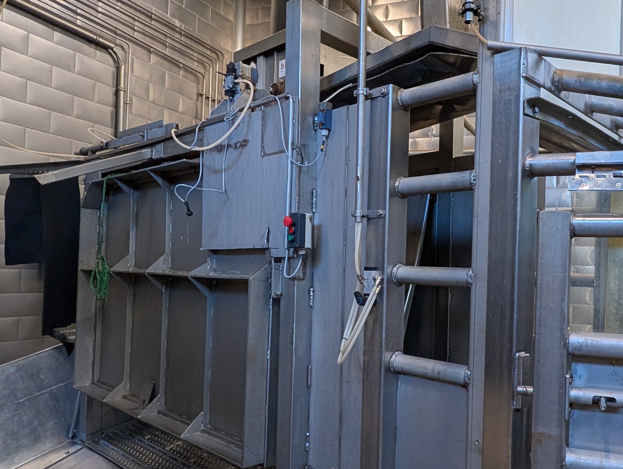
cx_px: 435
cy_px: 269
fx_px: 469
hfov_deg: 64.7
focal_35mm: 26
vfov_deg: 53.0
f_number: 1.7
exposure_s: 1/100
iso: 179
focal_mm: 2.02
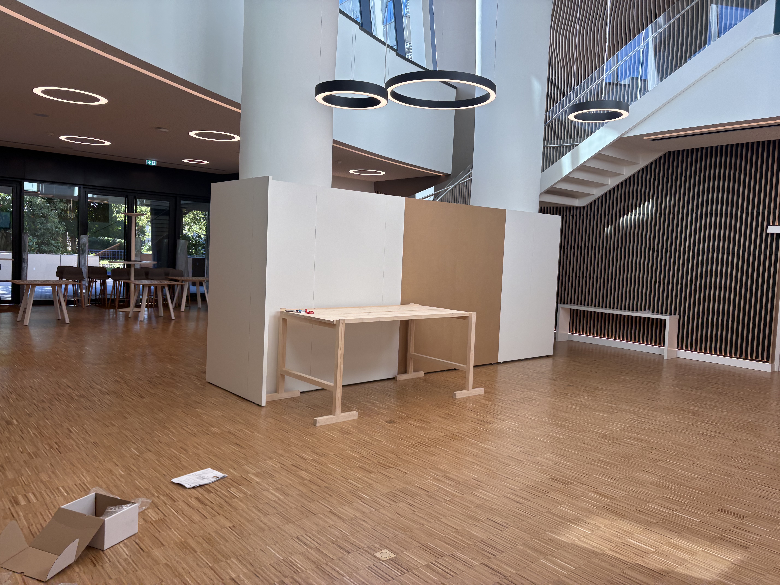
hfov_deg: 67.3
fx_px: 586
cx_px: 390
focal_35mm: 26
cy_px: 292
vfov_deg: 53.1
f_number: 1.6
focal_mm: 5.96
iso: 50
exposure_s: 1/304
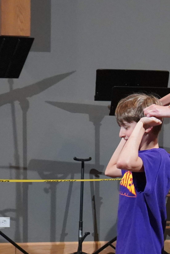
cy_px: 171
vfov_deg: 14.5
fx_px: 999
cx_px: 255
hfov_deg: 9.5
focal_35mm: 141
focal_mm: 39
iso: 8000
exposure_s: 1/160
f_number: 4
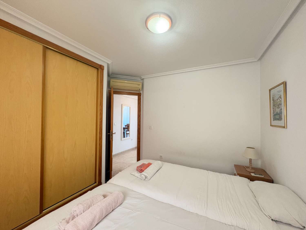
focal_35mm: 14
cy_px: 115
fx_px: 124
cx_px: 153
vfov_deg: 85.7
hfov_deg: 102.1
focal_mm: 2.22
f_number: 2.2
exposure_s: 1/50
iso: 400
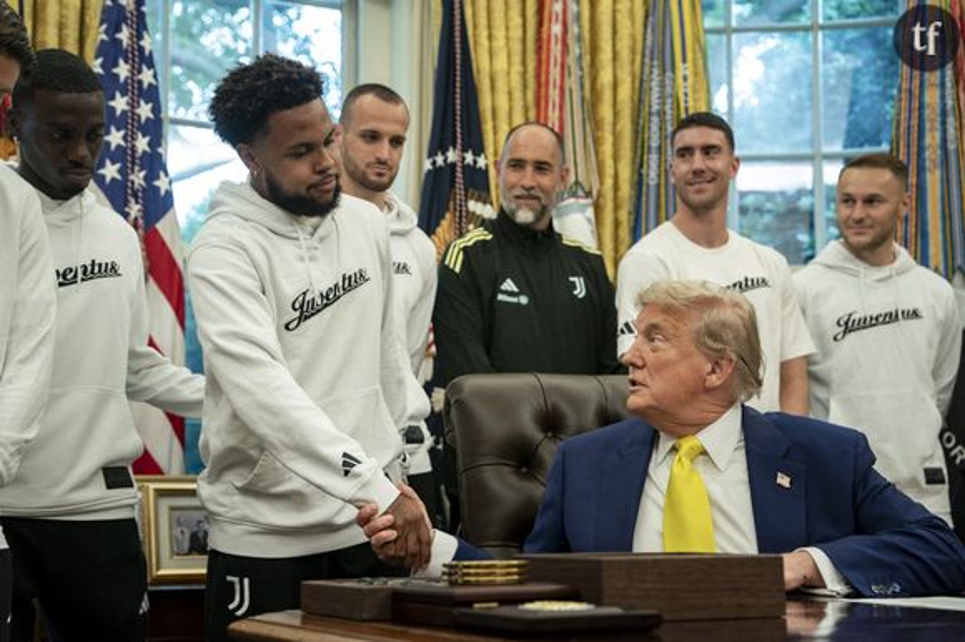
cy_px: 321
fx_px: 1366
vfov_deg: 26.5
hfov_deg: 38.9
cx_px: 482
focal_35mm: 51
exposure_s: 1/60
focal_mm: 51
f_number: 4
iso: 400
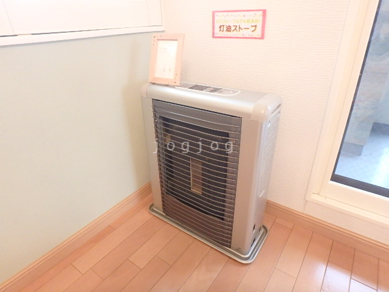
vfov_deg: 63.4
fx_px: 236
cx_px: 194
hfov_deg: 79.0
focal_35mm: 21
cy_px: 146
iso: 800
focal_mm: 3.7
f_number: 3.5
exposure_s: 1/25
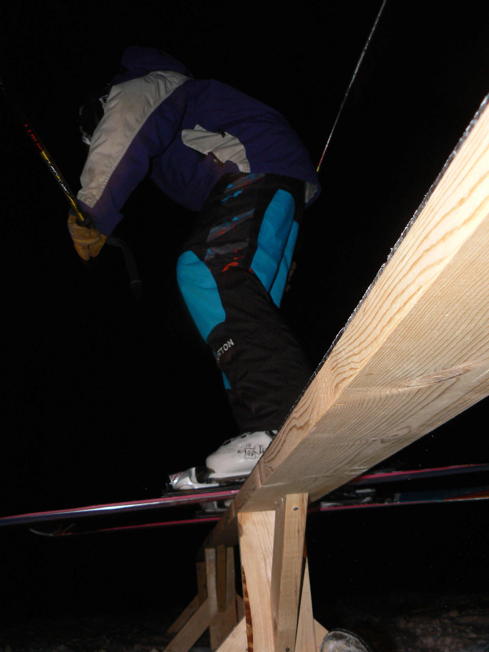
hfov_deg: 39.7
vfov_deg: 51.4
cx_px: 244
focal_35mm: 36
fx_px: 678
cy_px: 326
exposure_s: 1/30
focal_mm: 6
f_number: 2.8
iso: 100
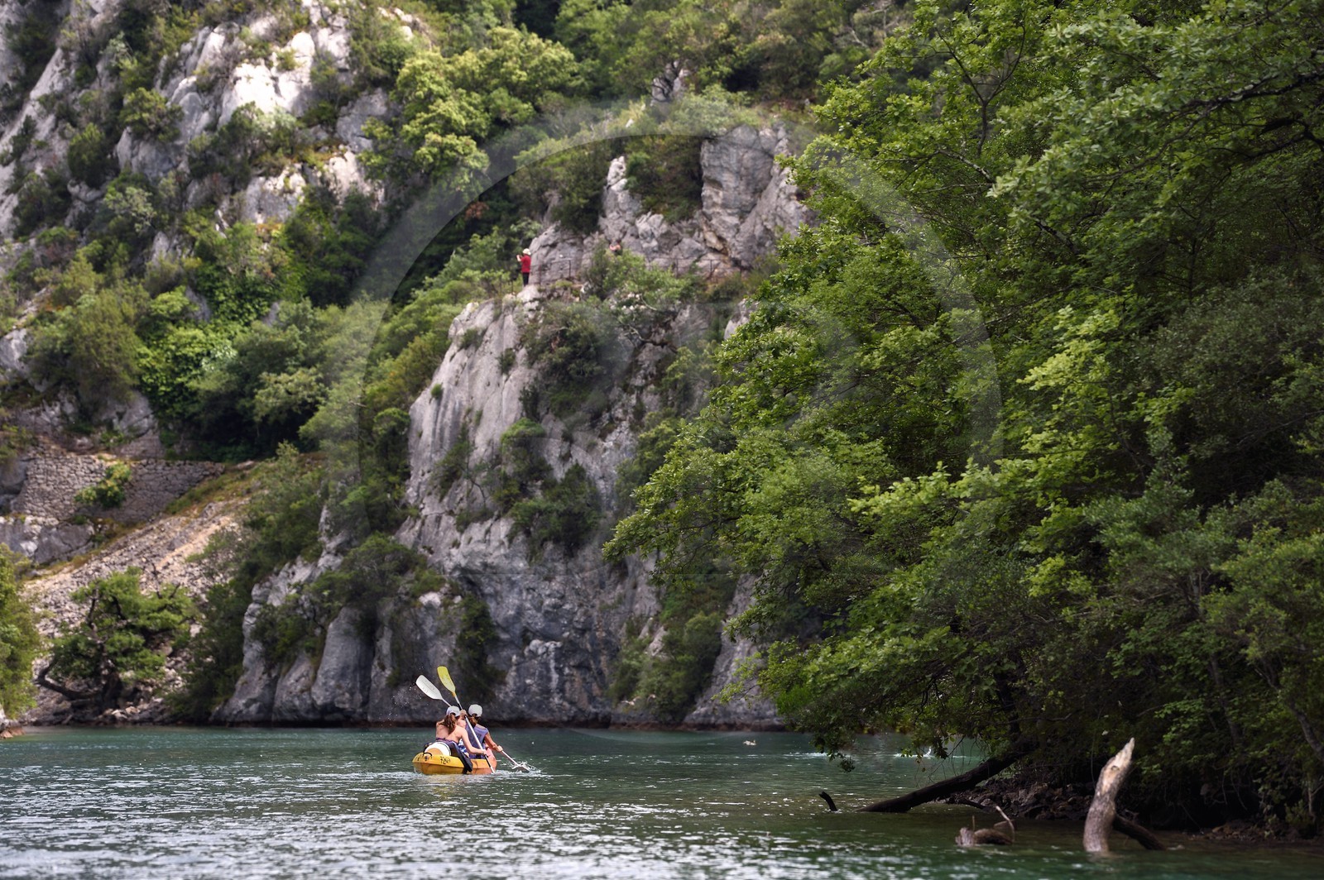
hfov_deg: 10.3
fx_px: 7349
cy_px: 440
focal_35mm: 200
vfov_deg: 6.9
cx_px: 662
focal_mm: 200
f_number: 5
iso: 200
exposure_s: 1/500
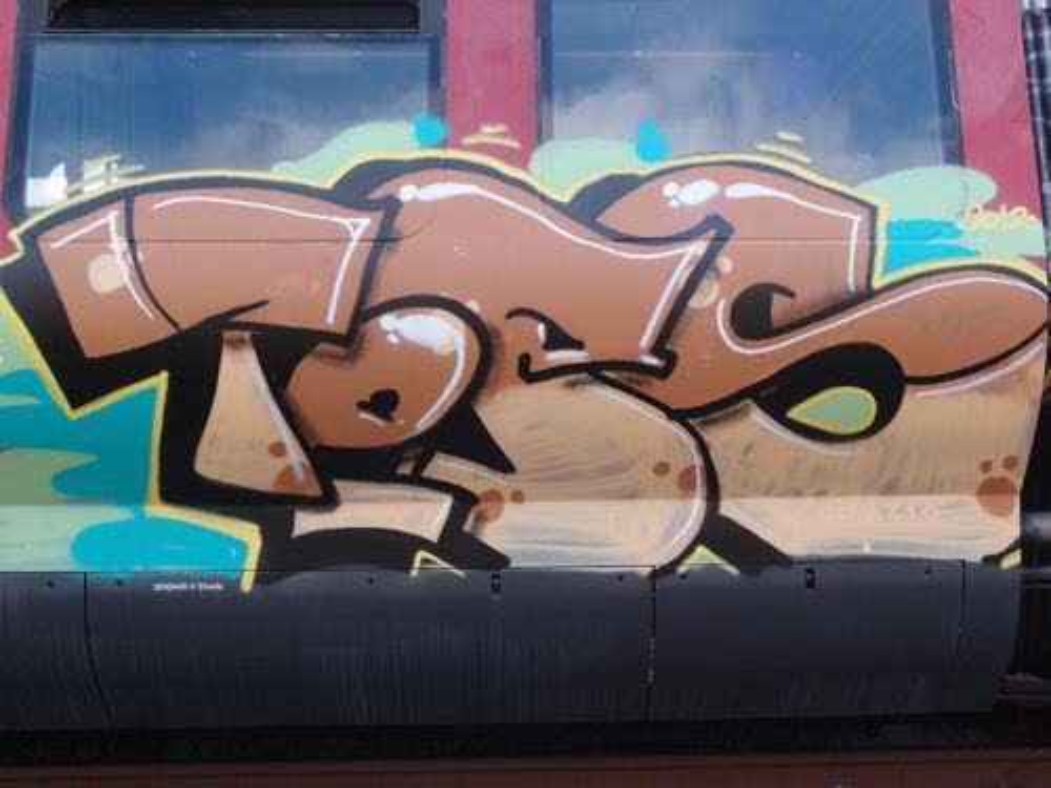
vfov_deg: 35.1
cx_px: 526
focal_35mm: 41
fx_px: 1245
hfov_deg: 45.8
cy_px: 394
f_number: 2.8
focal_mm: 8.99
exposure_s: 1/250
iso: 100
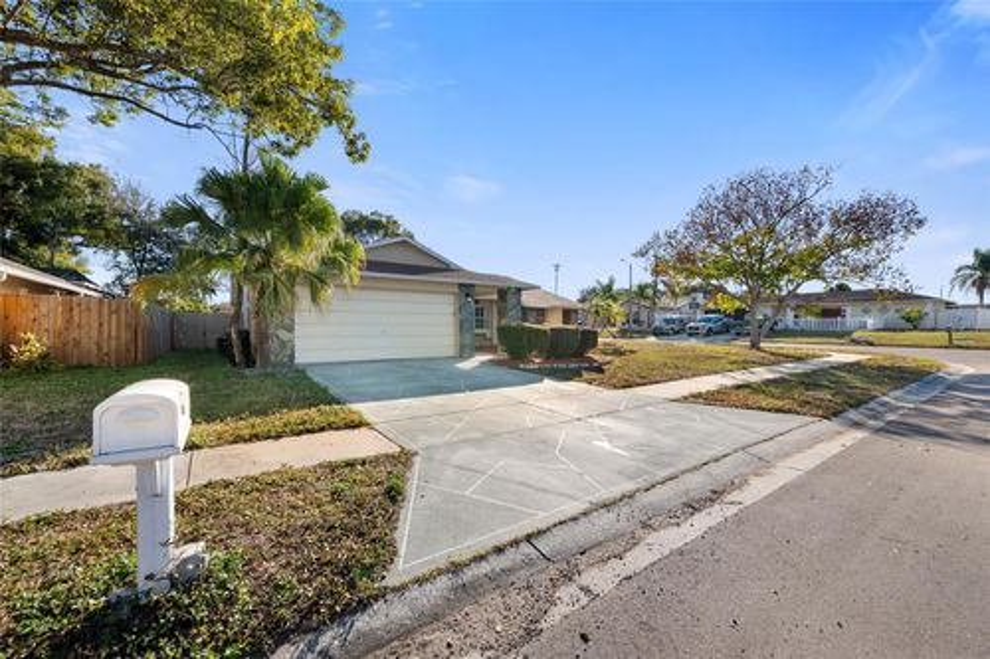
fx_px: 385
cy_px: 330
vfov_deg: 81.2
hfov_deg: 104.3
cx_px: 495
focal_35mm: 14
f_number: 7.1
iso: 250
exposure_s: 1/125
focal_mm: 14
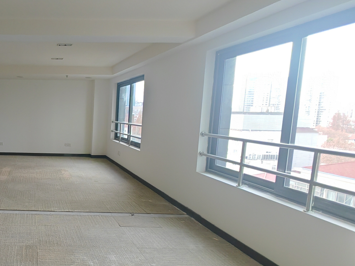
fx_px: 277
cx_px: 30
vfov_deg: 51.3
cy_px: 141
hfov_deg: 55.8
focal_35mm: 27
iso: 200
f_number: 2
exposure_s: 1/50
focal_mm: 1.82
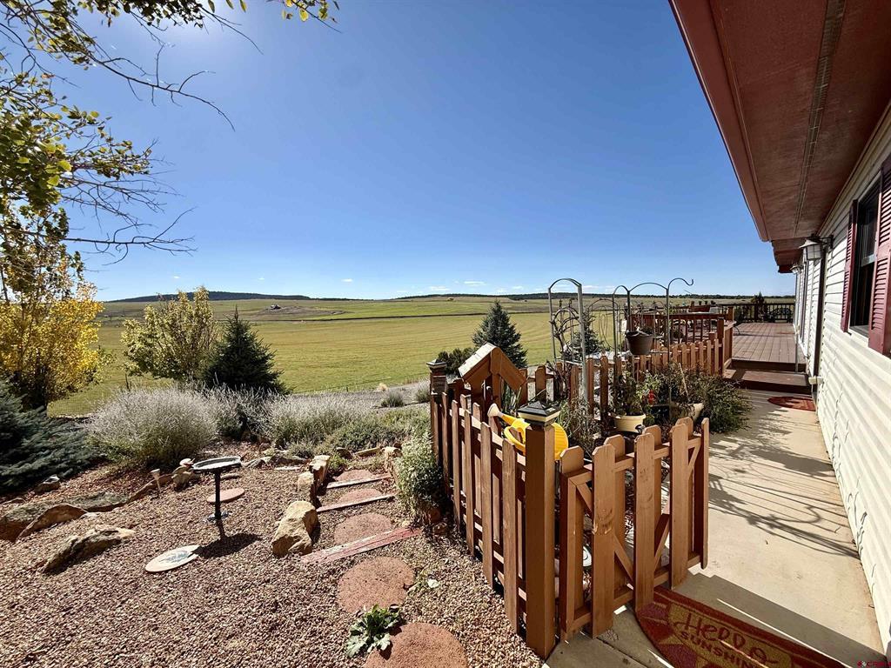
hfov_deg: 102.1
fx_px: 360
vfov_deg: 85.7
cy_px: 334
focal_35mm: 14
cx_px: 446
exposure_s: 1/2611
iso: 50
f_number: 2.2
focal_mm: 2.22
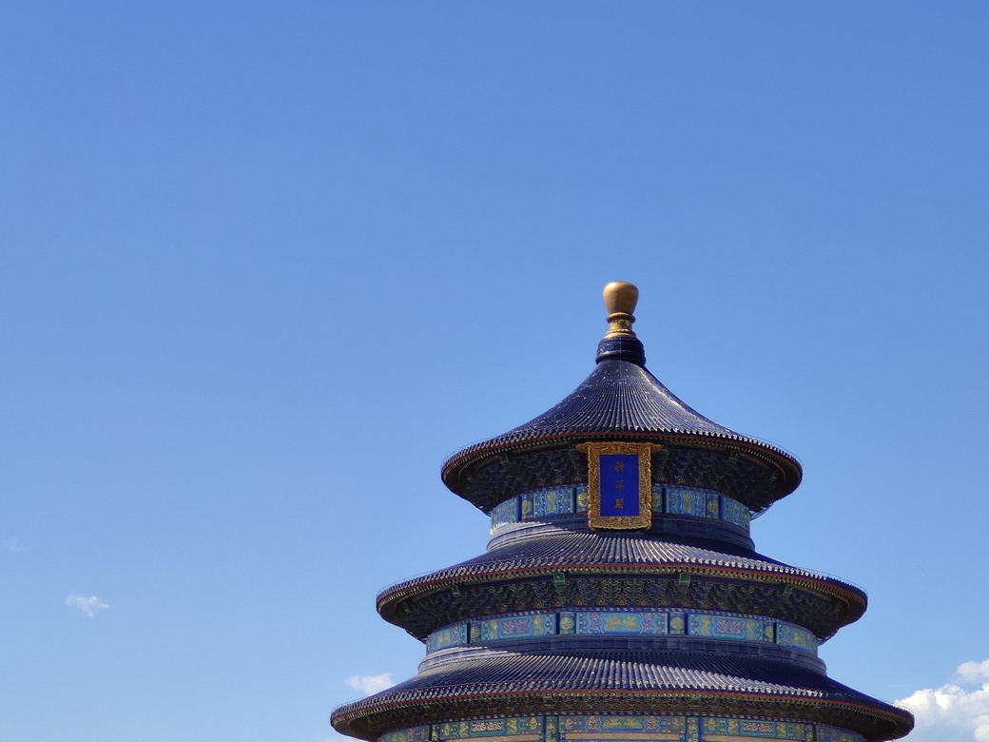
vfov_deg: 22.9
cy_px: 416
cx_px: 601
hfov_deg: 30.2
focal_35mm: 64
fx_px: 1829
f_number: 2.4
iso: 100
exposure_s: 1/1003
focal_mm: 5.55
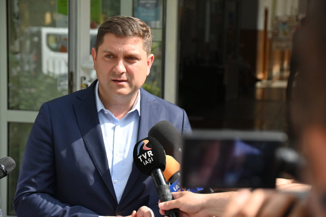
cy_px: 108
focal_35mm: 87
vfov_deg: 15.7
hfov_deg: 23.4
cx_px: 163
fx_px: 788
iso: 800
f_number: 4
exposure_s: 1/2500
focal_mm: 58
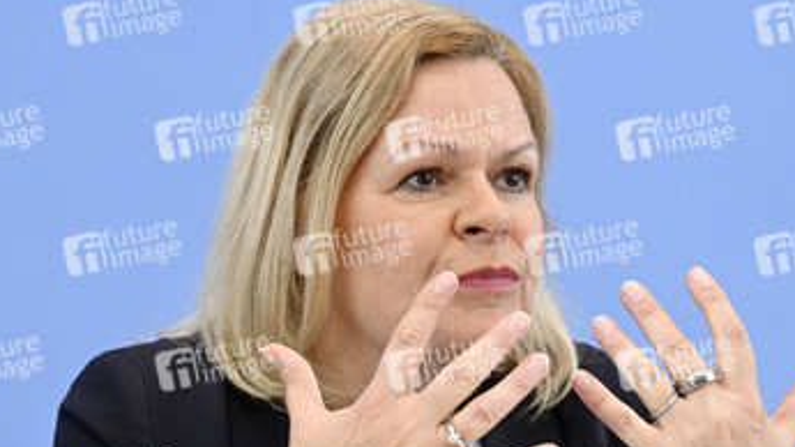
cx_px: 384
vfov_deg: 6.8
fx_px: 3752
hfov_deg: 12.1
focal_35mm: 178
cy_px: 306
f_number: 5.6
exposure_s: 1/800
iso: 3200
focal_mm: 130
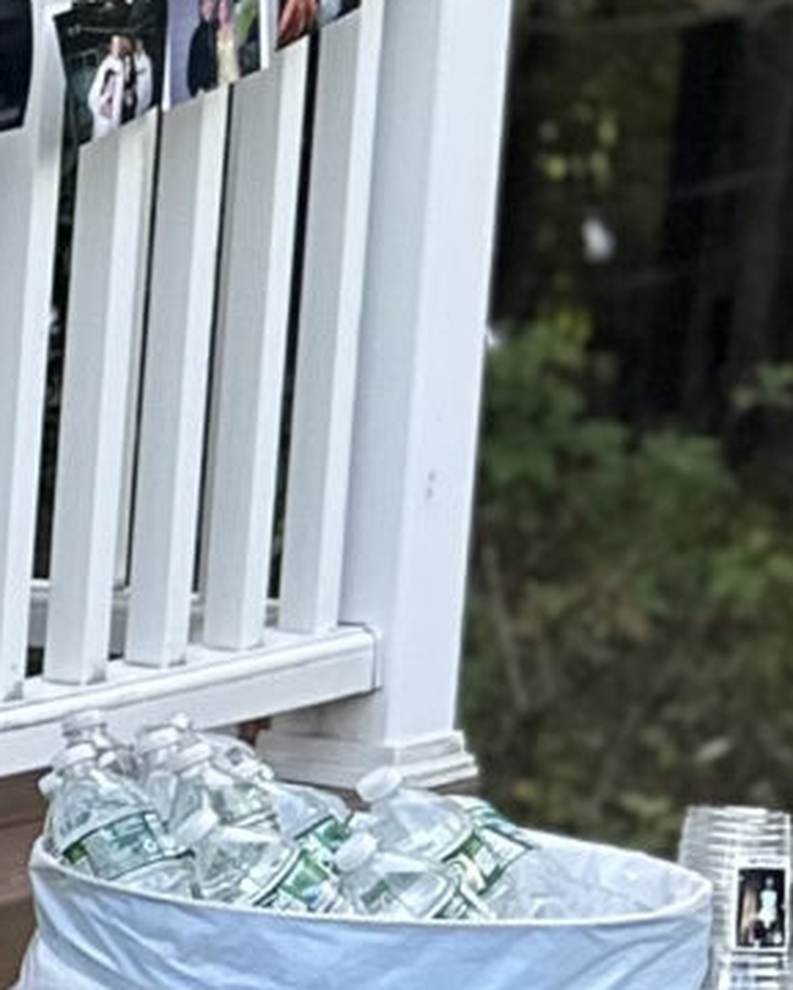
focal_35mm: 166
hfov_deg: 8.1
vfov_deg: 11.5
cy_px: 883
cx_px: -1526
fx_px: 4868
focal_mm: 6.86
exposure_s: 1/291
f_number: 1.78
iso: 80
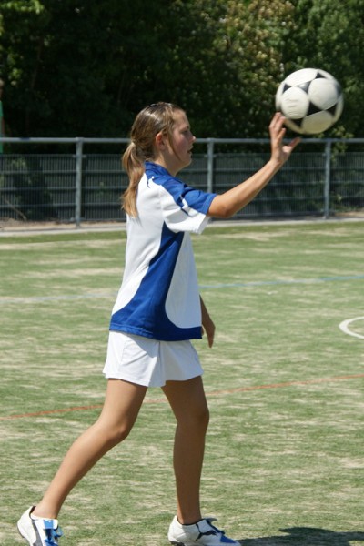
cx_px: 182
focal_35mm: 90
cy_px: 273
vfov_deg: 22.6
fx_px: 1365
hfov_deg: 15.2
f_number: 6.3
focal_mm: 60
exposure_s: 1/500
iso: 100
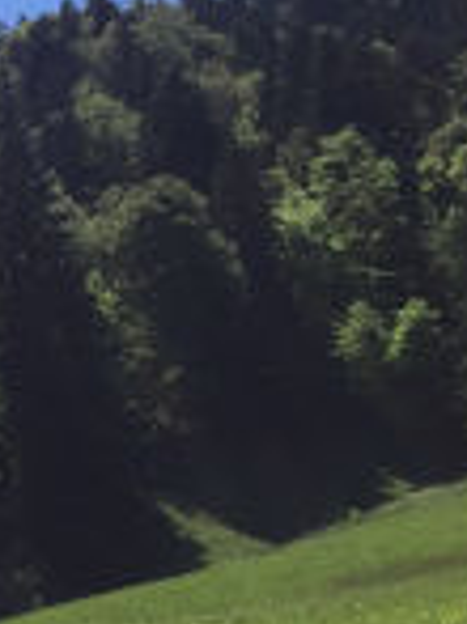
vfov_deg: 15.4
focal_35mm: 128
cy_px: 208
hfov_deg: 10.0
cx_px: -671
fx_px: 2306
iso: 32
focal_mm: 4.15
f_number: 2.2
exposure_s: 1/2083
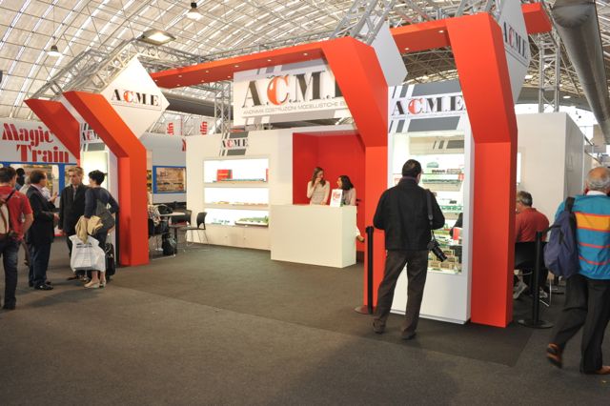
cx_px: 305
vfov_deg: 46.4
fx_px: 474
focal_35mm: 28
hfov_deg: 65.5
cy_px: 203
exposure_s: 1/50
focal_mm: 28
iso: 640
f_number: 8
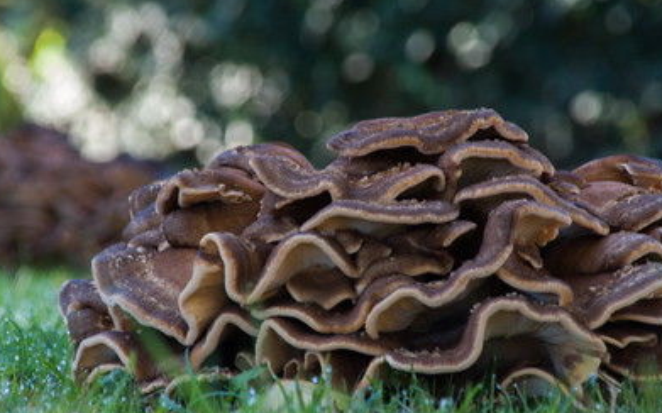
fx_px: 7069
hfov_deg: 5.4
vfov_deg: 3.3
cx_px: 322
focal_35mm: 392
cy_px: 224
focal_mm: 200
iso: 400
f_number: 6.3
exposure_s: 1/50
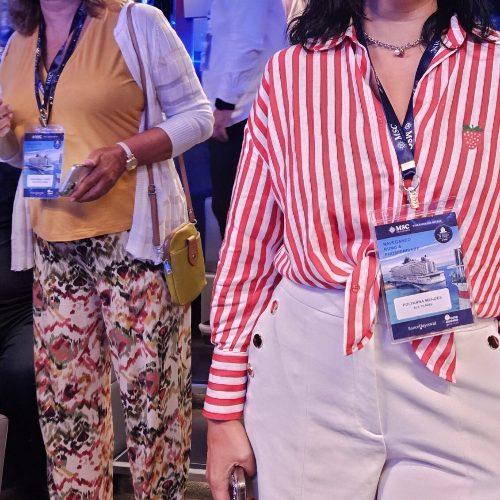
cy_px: 167
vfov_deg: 36.4
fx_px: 752
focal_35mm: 46
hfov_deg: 35.8
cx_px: 389
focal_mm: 5.4
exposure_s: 1/24
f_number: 1.8
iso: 640
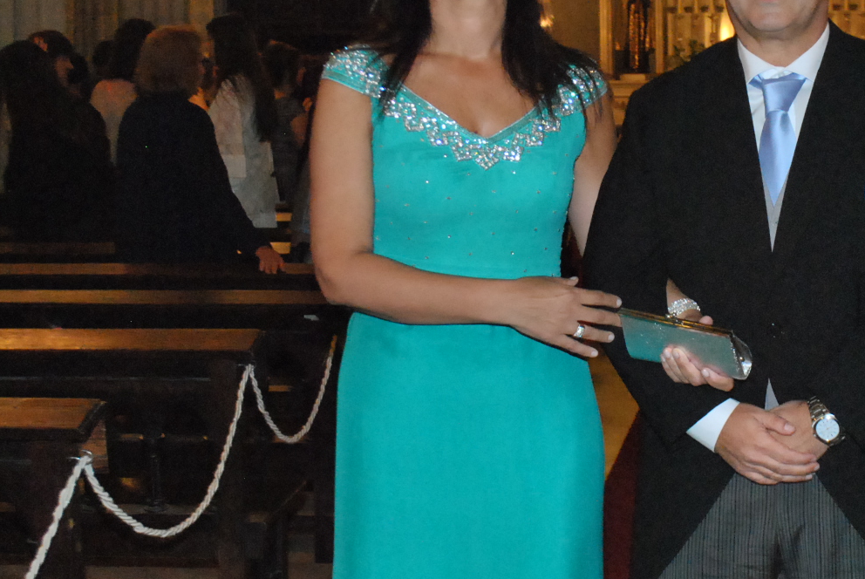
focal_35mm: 82
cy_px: 262
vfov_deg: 16.7
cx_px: 595
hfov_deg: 24.6
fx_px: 1973
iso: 1600
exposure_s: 1/80
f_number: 5.6
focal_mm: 28
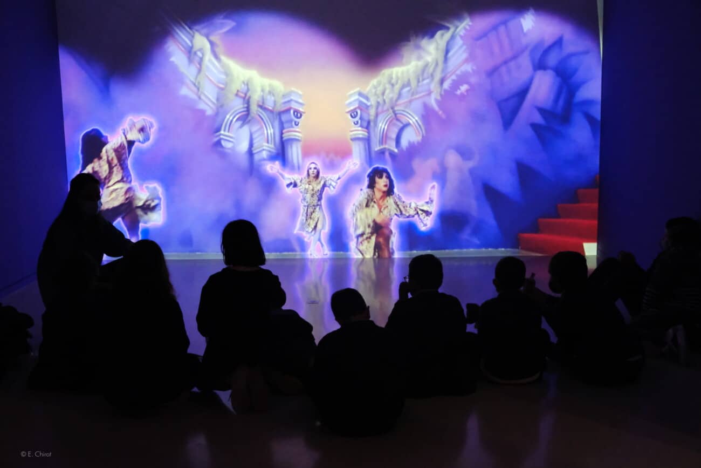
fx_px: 818
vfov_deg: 31.9
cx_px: 350
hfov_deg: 46.4
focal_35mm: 42
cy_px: 234
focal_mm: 27.7
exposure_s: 1/180
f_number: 5
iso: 12800
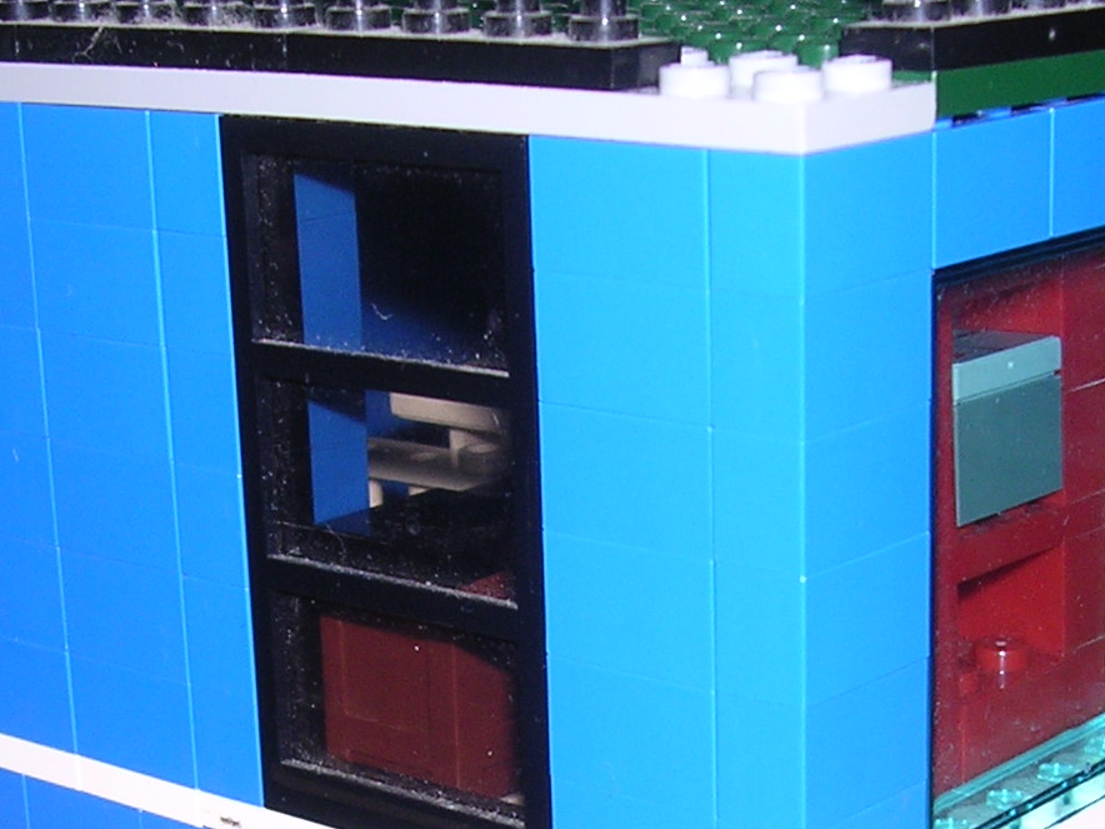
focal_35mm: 88
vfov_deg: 16.5
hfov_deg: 22.2
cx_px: 499
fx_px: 2809
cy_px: 786
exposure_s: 1/60.1
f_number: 2.8
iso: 100
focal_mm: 5.8
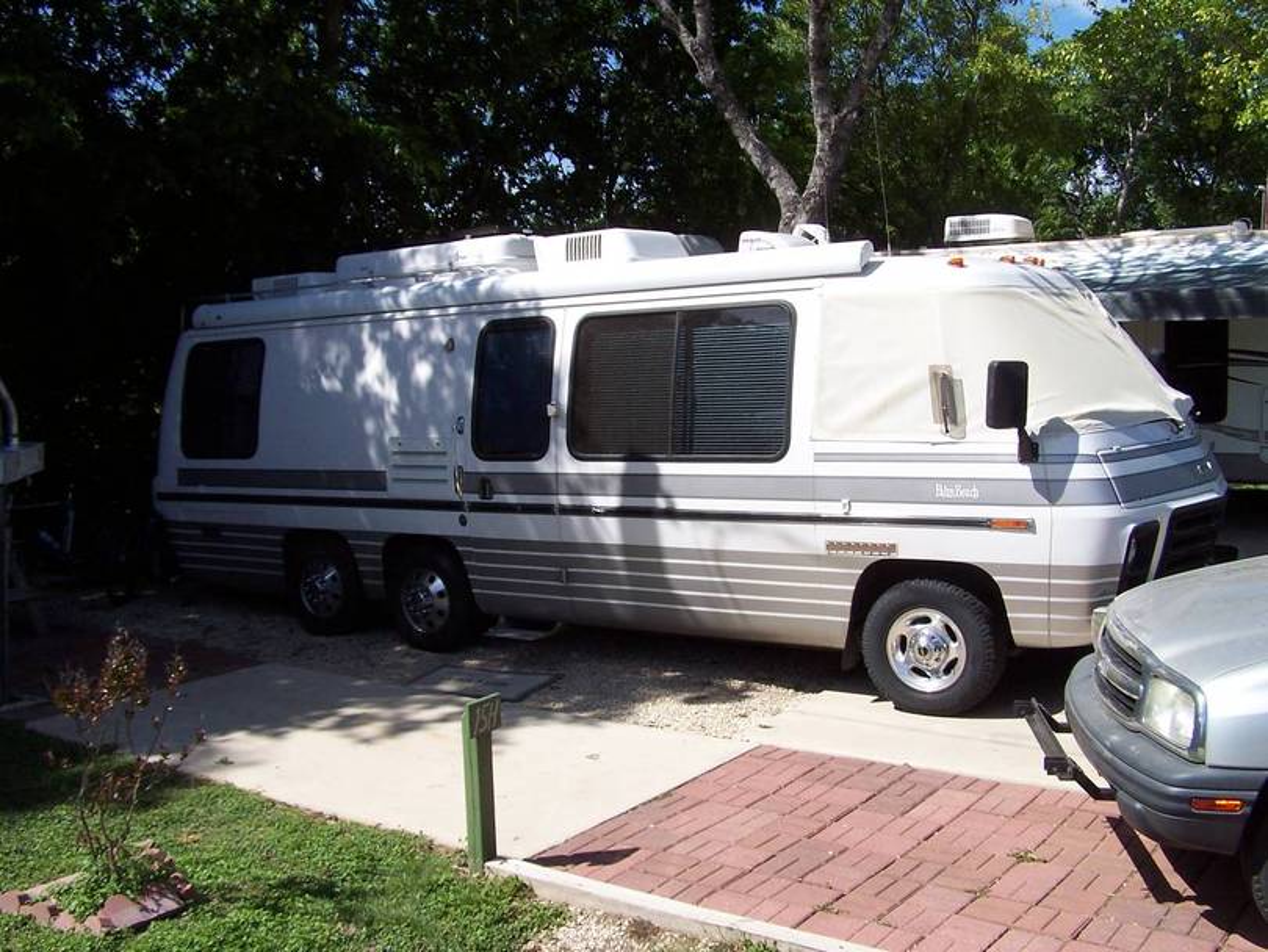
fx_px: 1392
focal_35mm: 38
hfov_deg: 49.0
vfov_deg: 37.7
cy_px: 476
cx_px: 634
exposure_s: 1/750
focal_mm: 6.3
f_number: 4
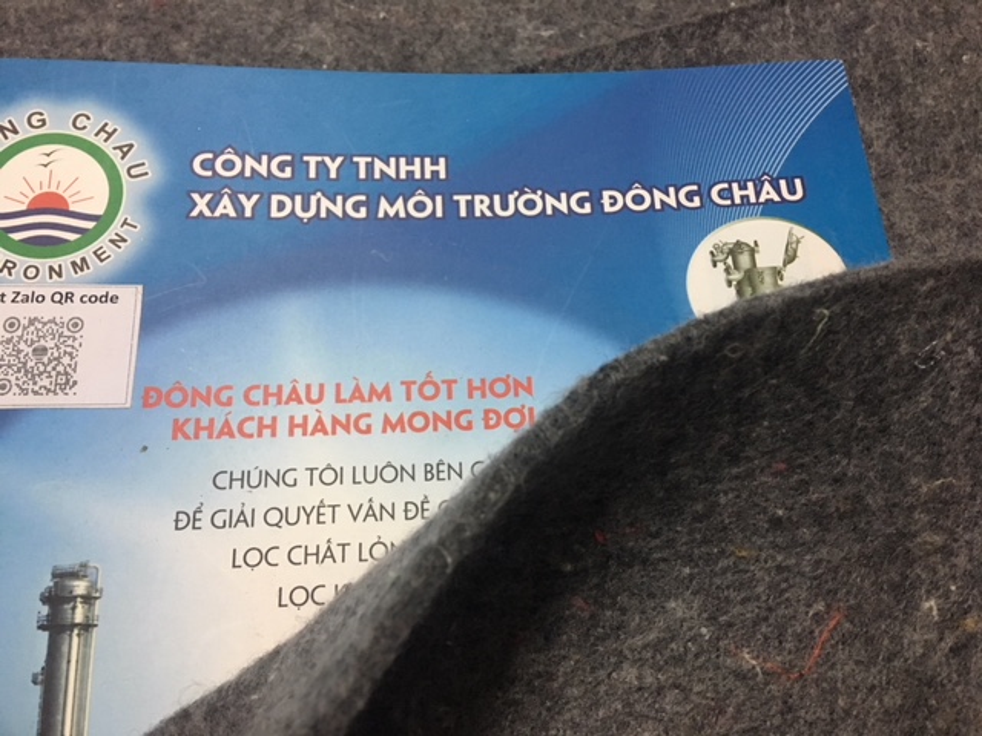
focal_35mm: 29
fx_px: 823
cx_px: 491
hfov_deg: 61.7
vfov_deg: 48.2
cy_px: 368
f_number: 2.2
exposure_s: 1/33
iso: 200
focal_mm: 4.15
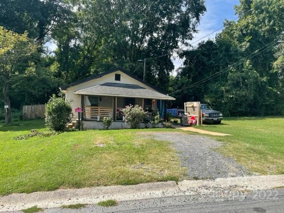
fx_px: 213
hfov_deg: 67.3
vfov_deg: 53.1
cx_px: 142
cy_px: 106
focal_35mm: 26
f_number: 1.6
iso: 32
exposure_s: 1/1855
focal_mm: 4.2
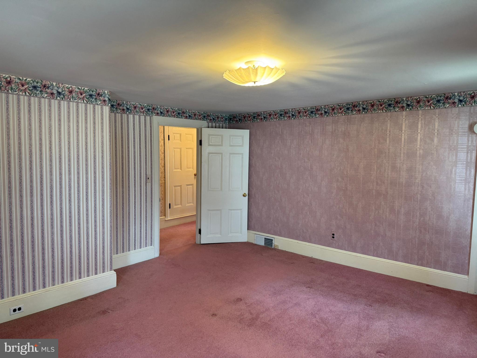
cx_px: 238
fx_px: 331
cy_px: 179
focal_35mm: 24
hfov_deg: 71.6
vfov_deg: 56.8
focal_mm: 6.76
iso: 200
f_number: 1.78
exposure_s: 1/120
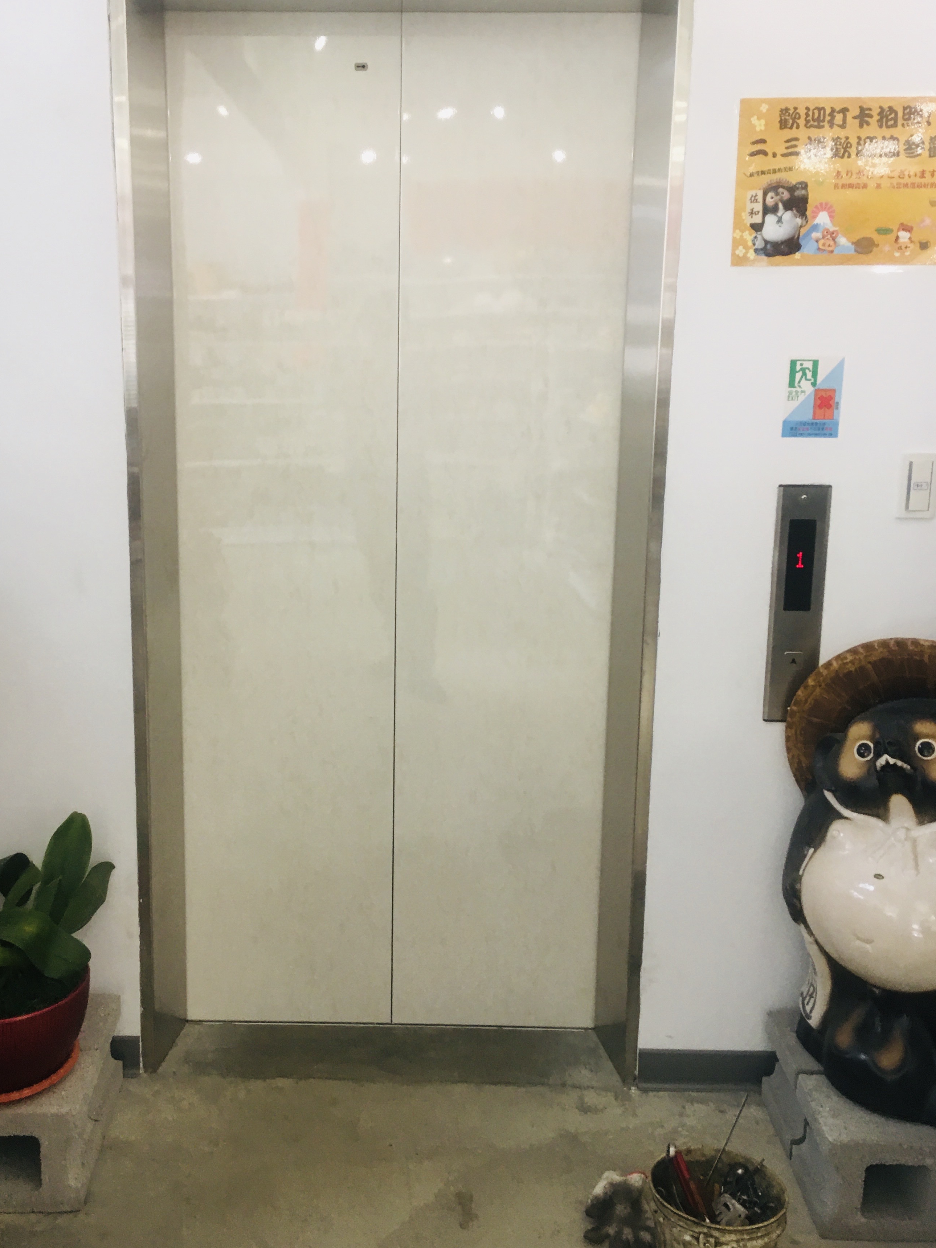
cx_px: 402
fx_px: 1226
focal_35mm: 34
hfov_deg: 41.7
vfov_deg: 53.9
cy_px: 589
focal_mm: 4.15
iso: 32
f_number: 2.2
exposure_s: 1/15
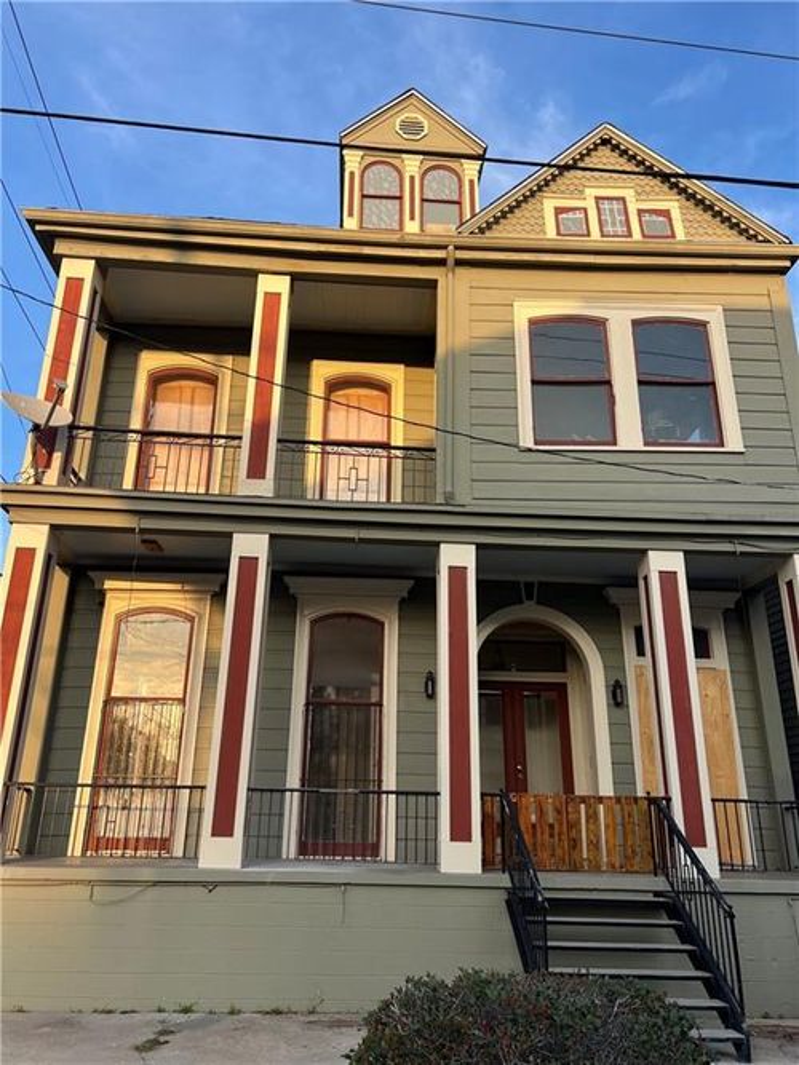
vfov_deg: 67.3
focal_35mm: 26
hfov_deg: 53.0
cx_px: 400
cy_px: 532
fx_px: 800
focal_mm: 5.7
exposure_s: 1/846
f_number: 1.5
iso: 50
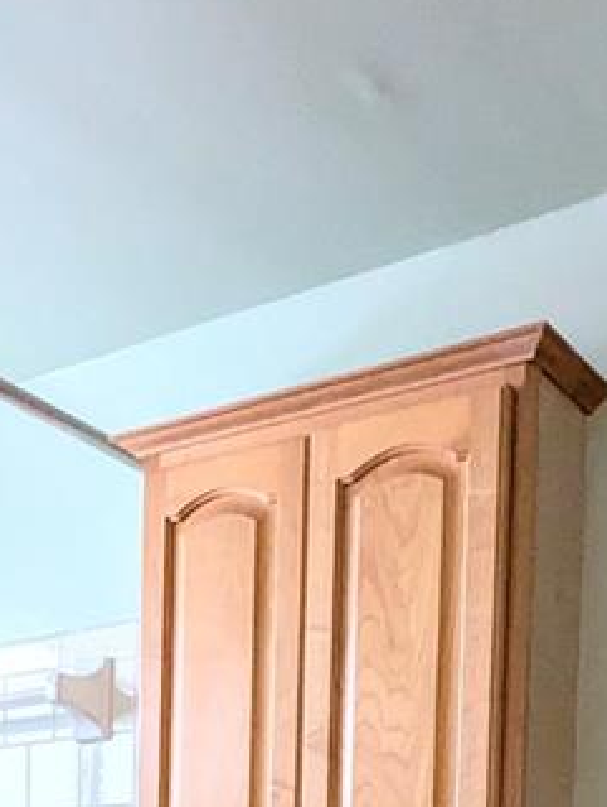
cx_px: 387
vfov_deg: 25.9
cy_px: 1132
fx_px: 1399
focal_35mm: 60
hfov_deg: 24.4
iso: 210
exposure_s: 1/40
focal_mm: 2.35
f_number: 2.2
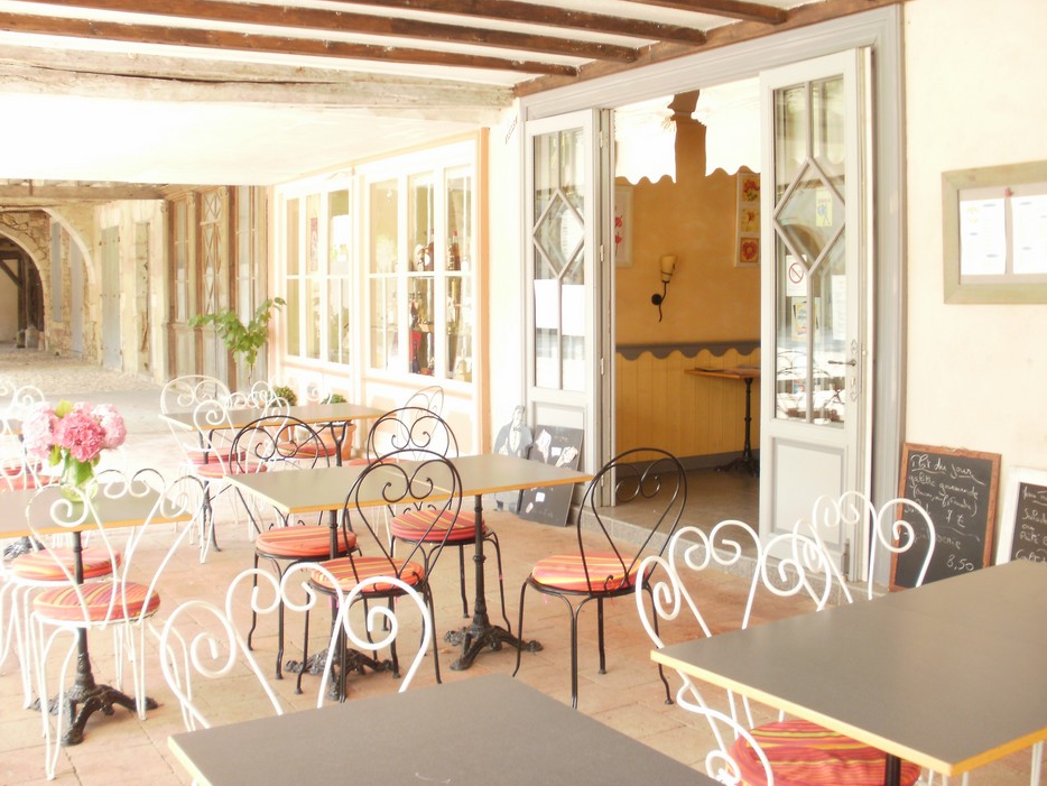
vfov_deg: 38.7
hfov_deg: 50.1
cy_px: 388
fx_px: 1119
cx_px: 528
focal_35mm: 37
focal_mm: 6.3
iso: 100
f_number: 3.5
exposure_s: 1/40
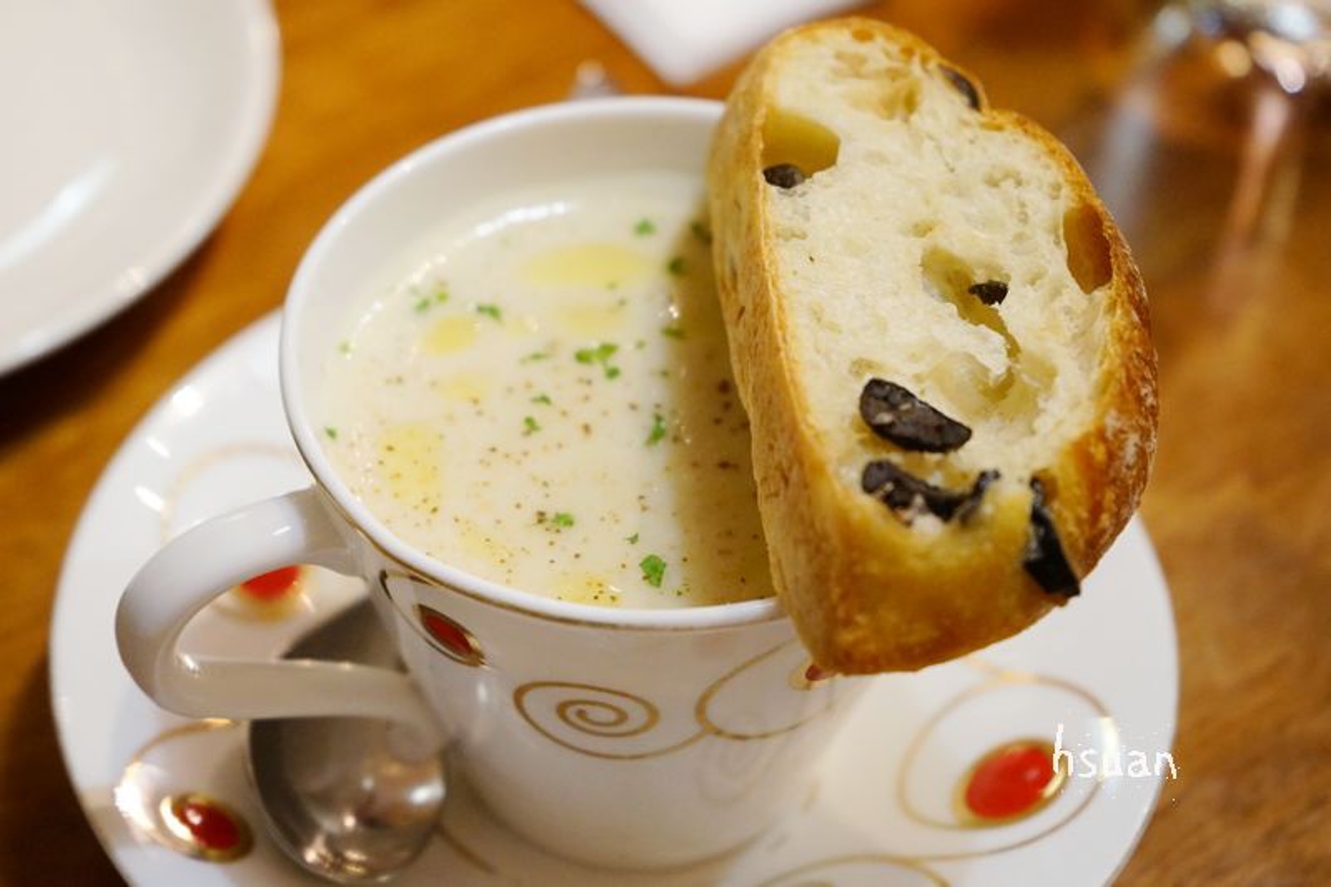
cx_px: 666
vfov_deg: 21.2
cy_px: 444
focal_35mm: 64
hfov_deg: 31.4
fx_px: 2366
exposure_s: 1/25
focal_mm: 64
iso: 3200
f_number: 5.6
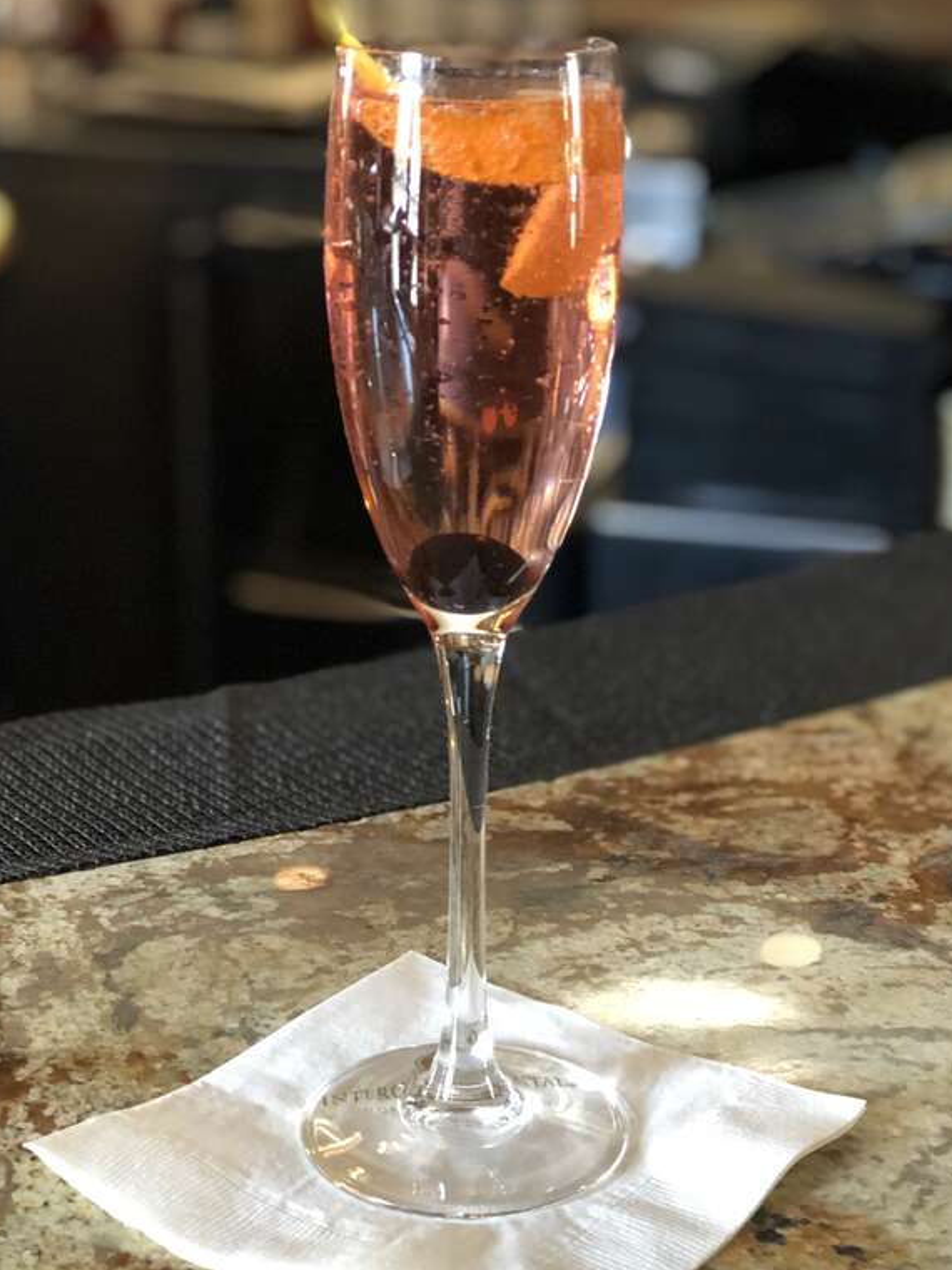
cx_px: 486
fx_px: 2200
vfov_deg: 32.2
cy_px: 630
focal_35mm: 60
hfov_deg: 24.4
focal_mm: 6.6
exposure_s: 1/30
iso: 500
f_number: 2.8
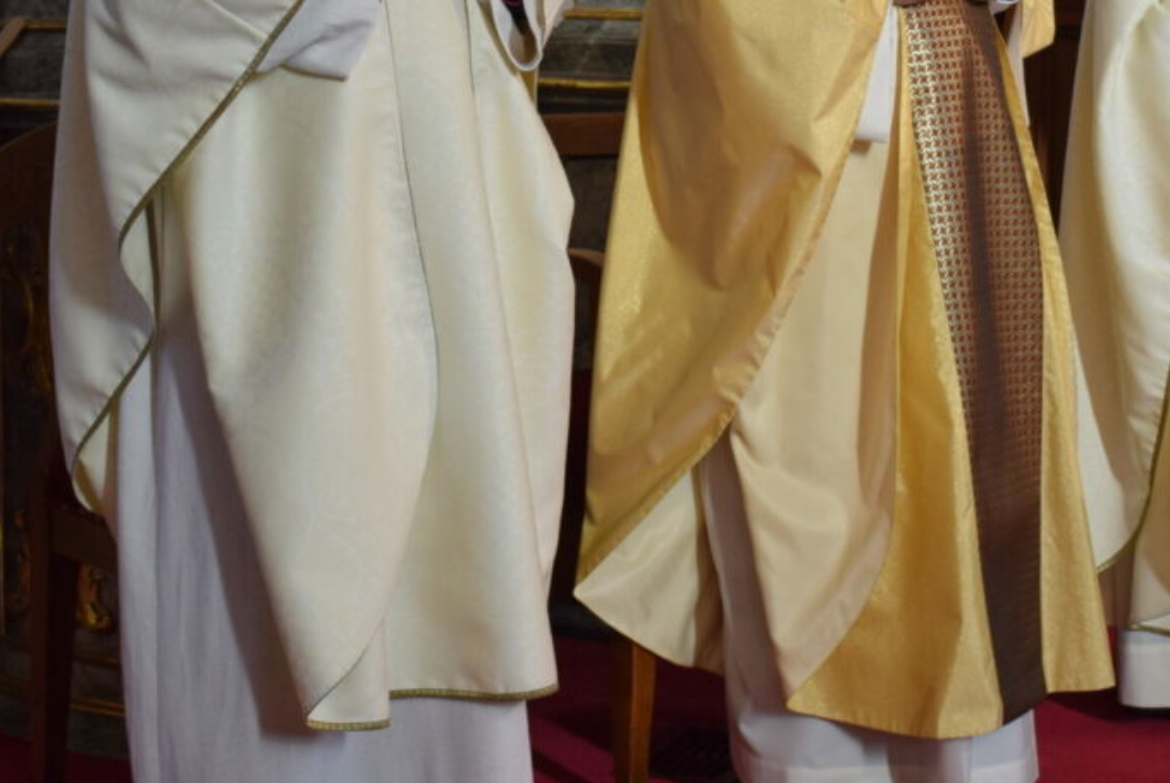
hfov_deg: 20.6
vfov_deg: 13.8
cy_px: 140
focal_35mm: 99
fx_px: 3221
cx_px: 647
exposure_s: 1/60
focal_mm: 34
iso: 640
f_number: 4.5
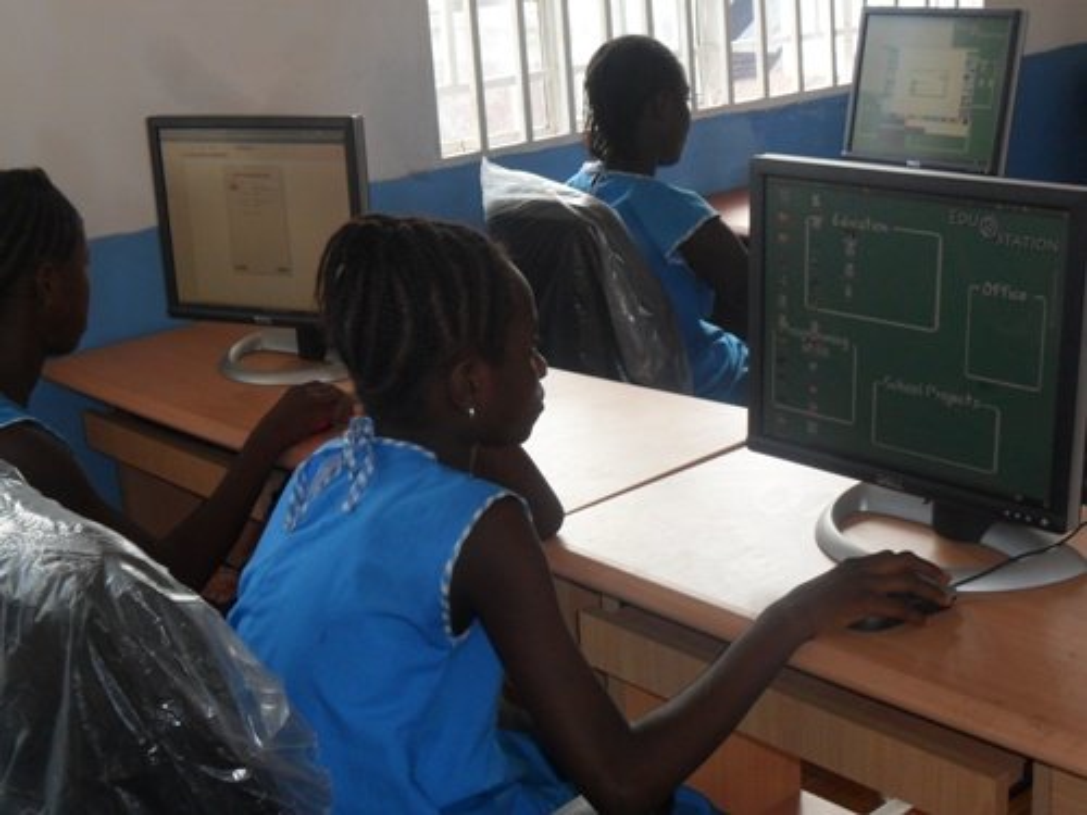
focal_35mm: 52
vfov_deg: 28.0
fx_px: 1633
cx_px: 544
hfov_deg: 36.8
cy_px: 408
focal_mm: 9.3
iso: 160
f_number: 5
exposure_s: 1/60
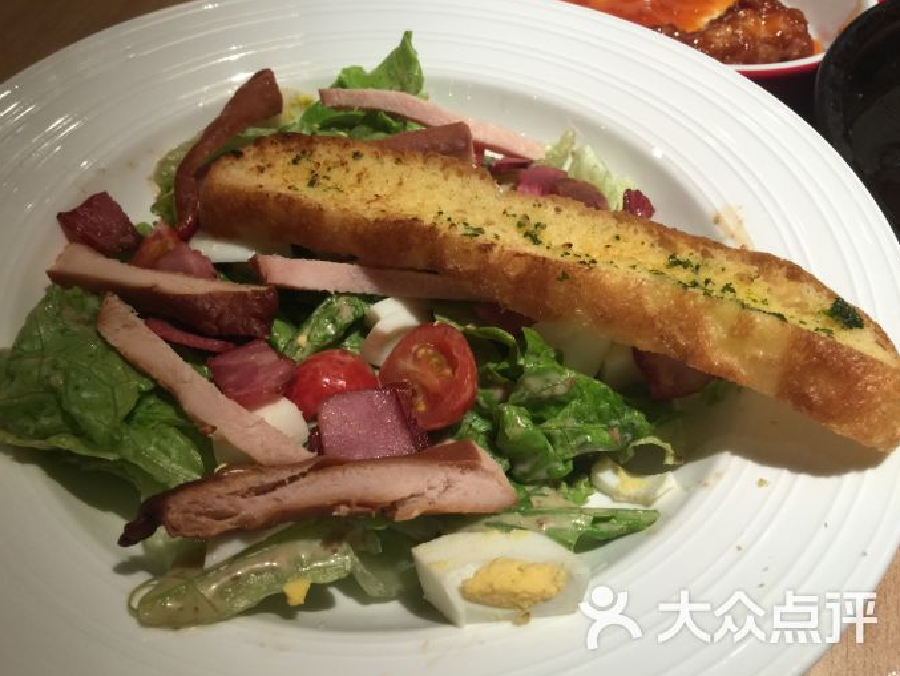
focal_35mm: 30
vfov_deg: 46.8
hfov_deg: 60.0
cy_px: 337
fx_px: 780
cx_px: 447
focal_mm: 4.15
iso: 64
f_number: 2.2
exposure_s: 1/33
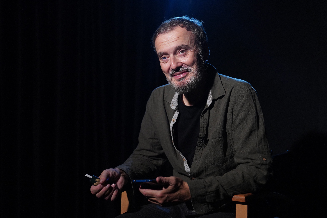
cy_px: 122
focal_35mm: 53
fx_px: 481
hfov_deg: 37.5
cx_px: 150
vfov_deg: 25.5
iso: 2500
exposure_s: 1/200
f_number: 2.8
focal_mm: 46
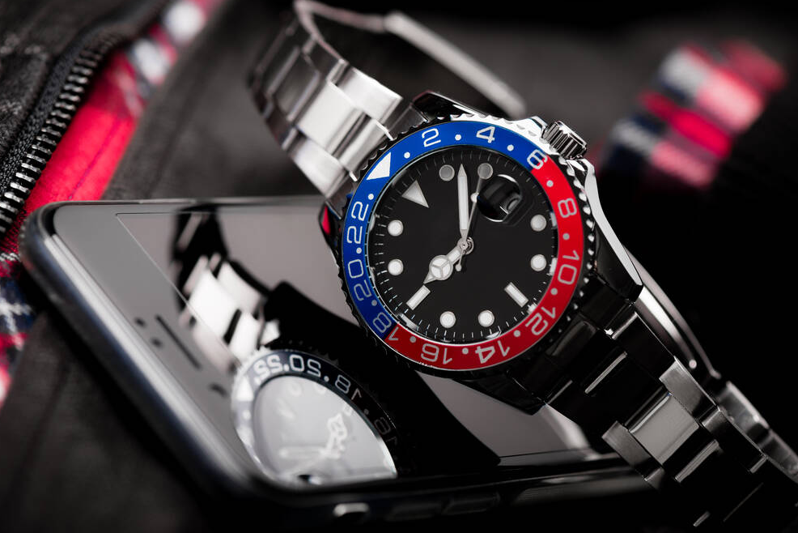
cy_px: 272
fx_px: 2417
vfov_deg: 12.6
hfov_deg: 18.7
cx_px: 402
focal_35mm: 109
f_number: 6.3
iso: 200
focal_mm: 105
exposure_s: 1/200
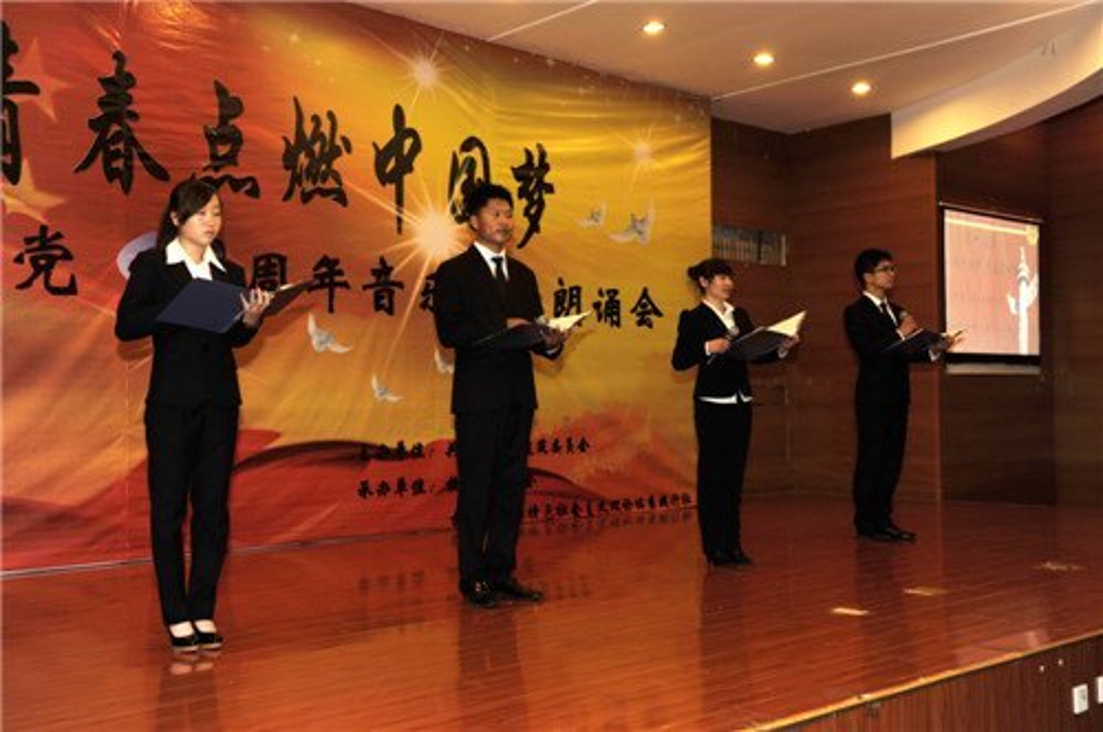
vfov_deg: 33.3
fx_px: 1224
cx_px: 552
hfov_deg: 48.5
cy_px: 366
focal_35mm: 40
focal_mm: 40
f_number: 5
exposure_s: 1/60
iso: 250
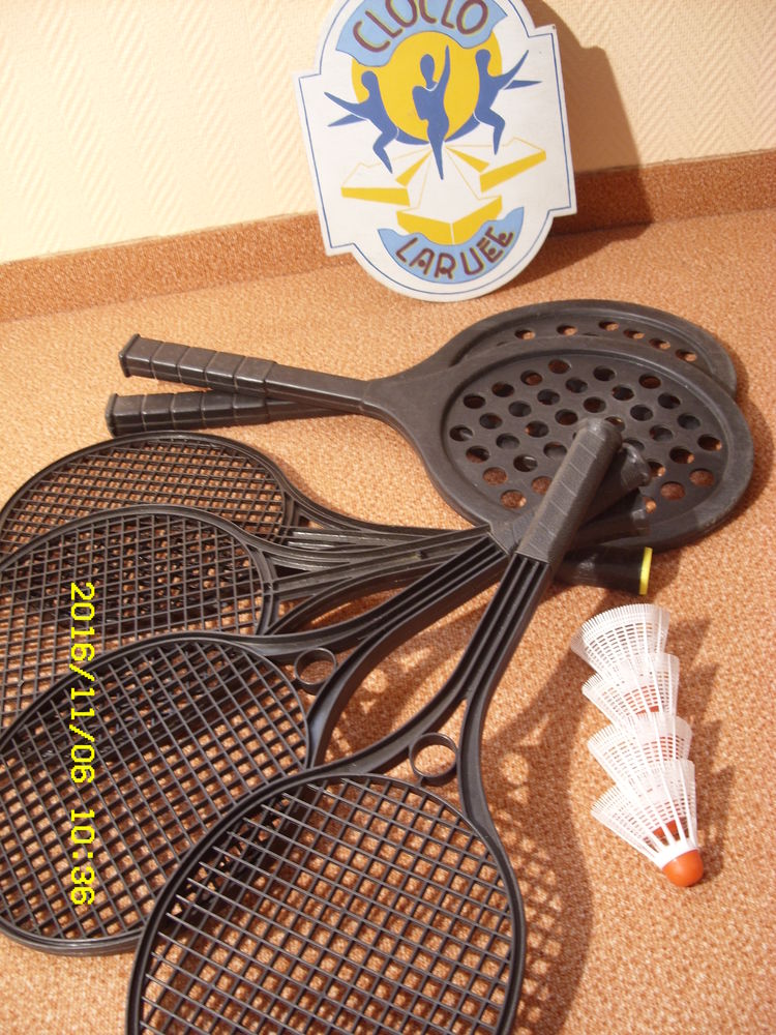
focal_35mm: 38
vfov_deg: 49.0
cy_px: 518
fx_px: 1136
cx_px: 388
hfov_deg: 37.7
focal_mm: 6.3
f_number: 2.8
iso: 50
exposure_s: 1/31
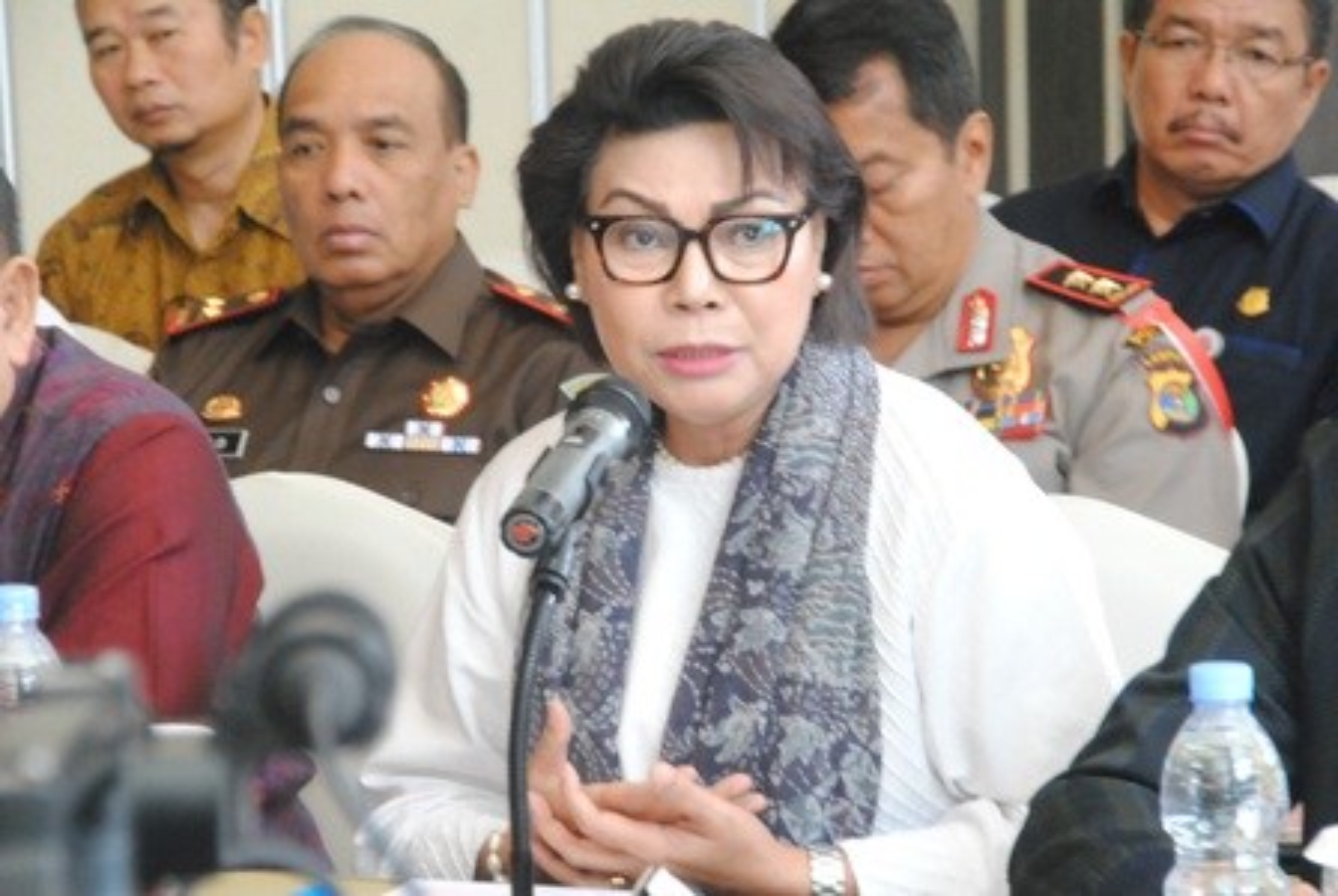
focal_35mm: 195
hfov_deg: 10.5
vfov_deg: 7.1
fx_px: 7257
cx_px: 669
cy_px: 448
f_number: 10
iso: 1600
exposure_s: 1/8
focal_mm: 130
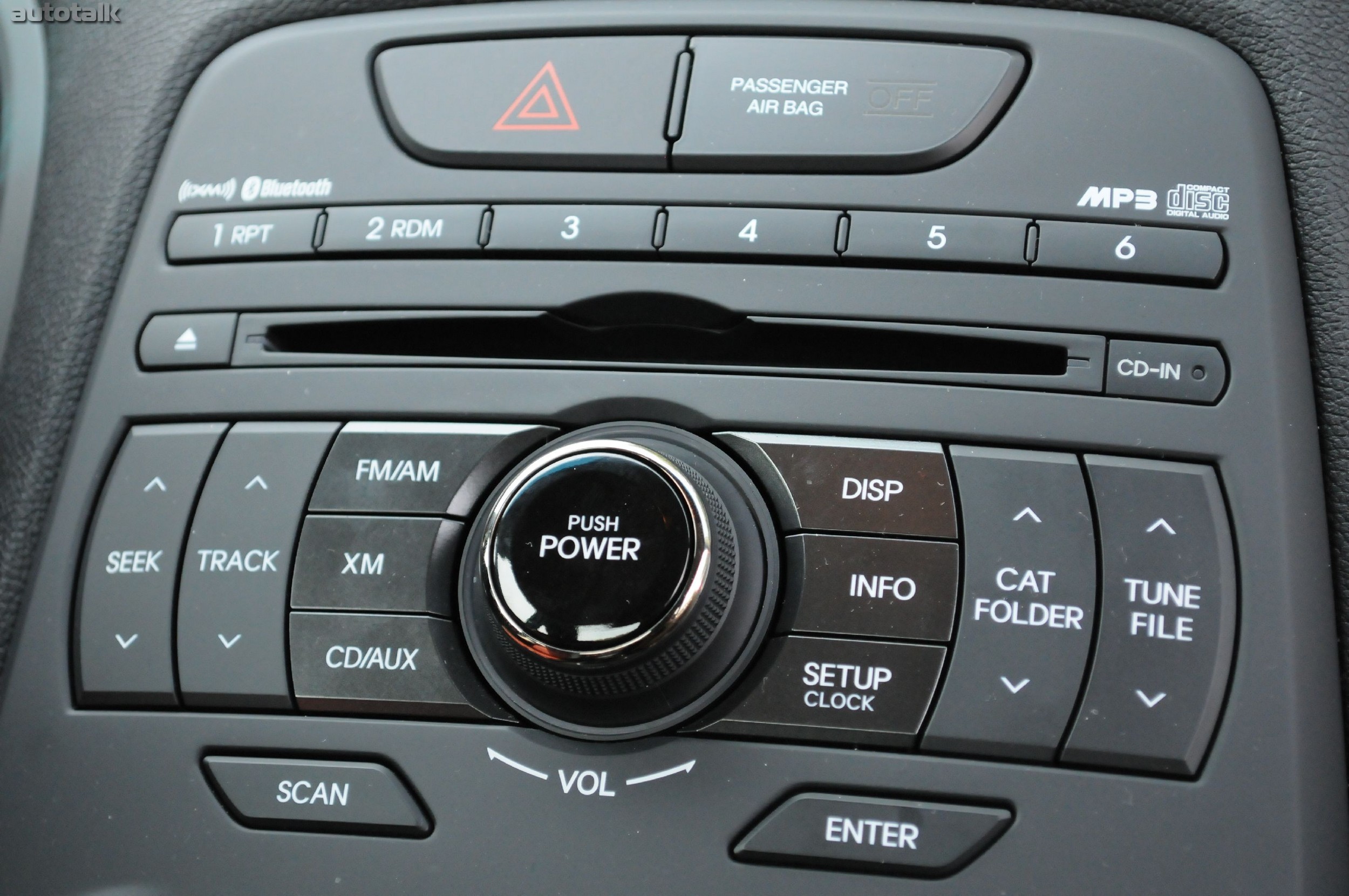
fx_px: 3088
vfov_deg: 16.5
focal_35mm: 82
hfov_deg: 24.6
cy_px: 448
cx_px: 674
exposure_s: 1/400
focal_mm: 55
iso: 2000
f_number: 5.6
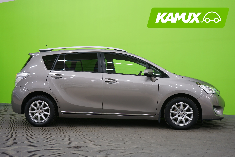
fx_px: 274
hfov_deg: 46.4
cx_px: 118
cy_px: 78
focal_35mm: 42
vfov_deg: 31.9
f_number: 4.5
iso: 400
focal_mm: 42
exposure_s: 1/10
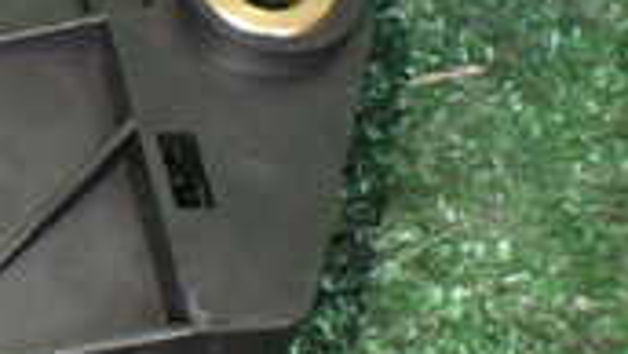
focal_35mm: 114
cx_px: -427
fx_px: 1900
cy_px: 51
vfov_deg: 10.6
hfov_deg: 16.4
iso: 1000
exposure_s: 1/30
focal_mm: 5.4
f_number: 2.3
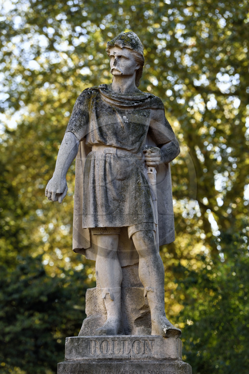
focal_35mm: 165
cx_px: 124
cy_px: 187
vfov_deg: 12.5
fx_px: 1713
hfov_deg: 8.3
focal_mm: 165
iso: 200
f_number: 4
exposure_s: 1/200
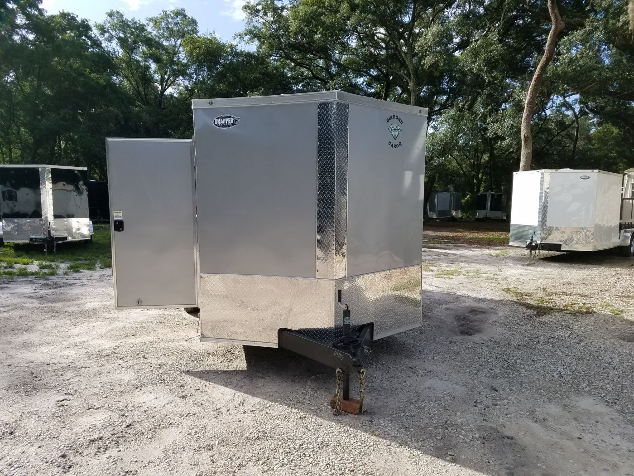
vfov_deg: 53.1
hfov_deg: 67.3
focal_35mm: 26
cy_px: 238
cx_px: 317
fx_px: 476
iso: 50
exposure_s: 1/1508
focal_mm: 4.2
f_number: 1.7
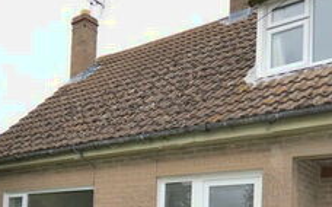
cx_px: 98
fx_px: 425
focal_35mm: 47
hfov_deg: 41.8
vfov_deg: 25.6
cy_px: 220
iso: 100
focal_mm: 10
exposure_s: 1/160
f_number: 4
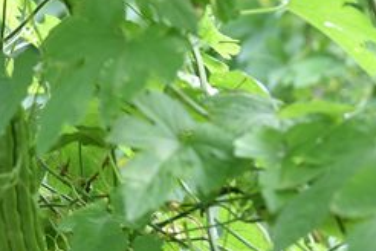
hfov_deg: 10.3
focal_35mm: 195
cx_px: -159
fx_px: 2037
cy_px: -5
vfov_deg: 7.0
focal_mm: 60
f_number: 4
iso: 450
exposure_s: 1/250
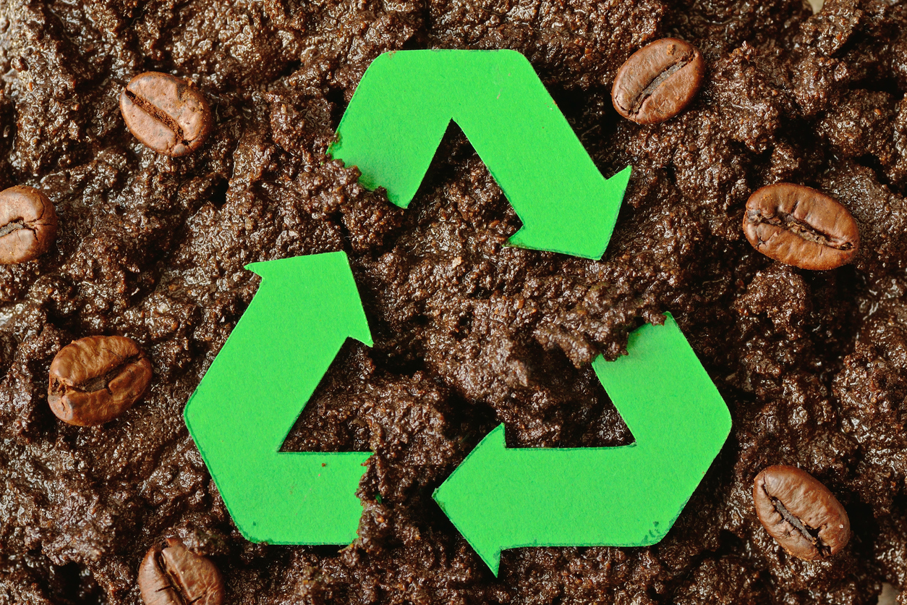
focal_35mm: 135
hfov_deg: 15.2
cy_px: 302
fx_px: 3401
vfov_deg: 10.2
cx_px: 454
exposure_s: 1/6
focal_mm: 90
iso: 100
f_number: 11
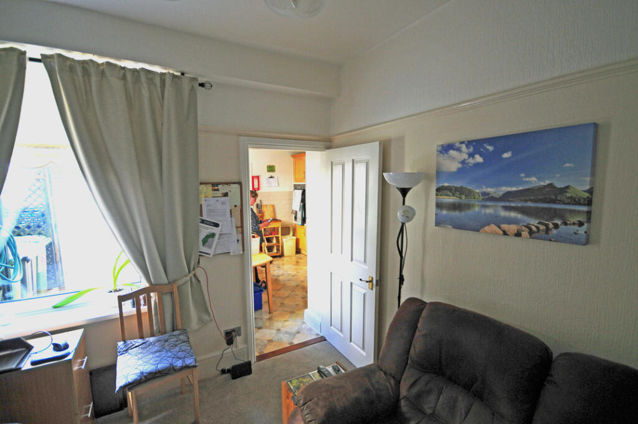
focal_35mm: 17
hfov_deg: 92.5
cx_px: 319
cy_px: 212
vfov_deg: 69.5
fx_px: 305
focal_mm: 11.5
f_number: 4.2
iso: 400
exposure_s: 1/30
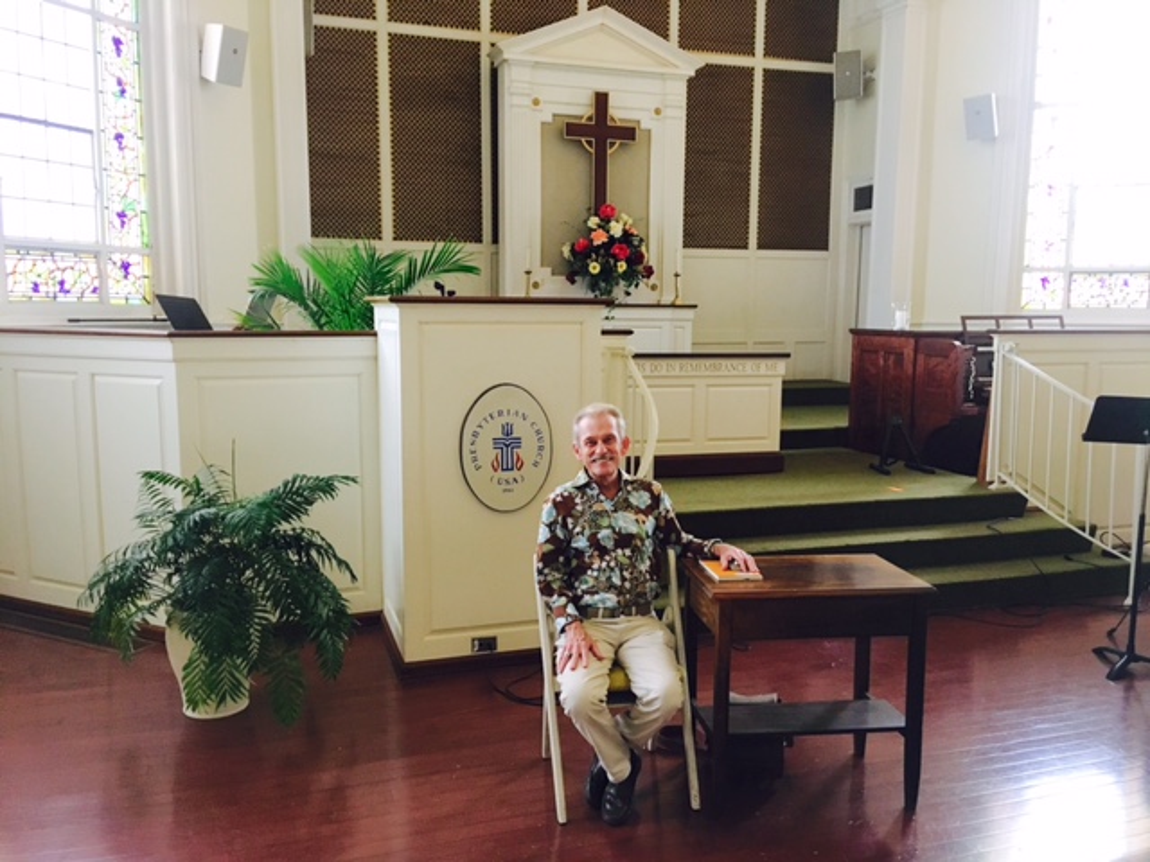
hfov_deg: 61.7
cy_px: 431
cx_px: 575
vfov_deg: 48.2
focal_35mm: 29
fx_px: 963
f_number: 2.2
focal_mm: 4.15
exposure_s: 1/17
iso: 200
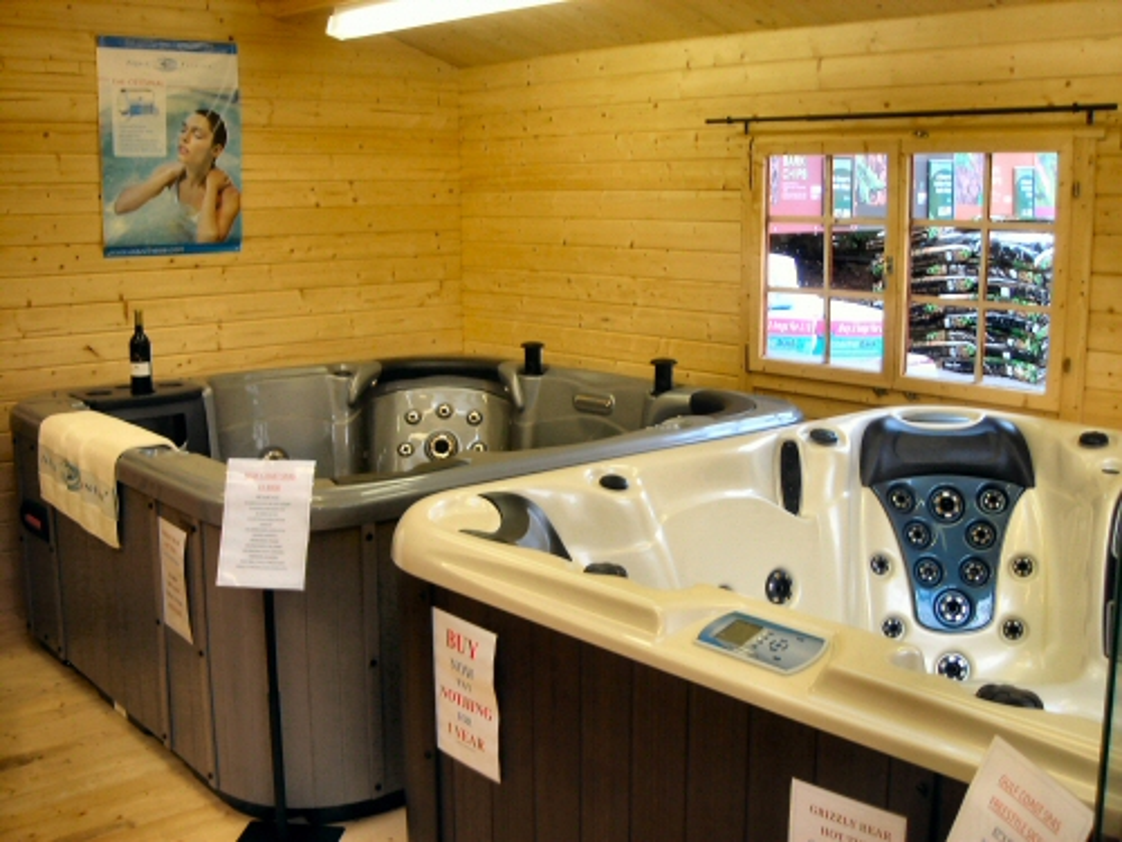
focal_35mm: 38
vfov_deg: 37.7
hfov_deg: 49.0
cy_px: 421
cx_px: 561
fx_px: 1232
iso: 50
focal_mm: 6.3
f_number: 3.2
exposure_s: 1/17.7
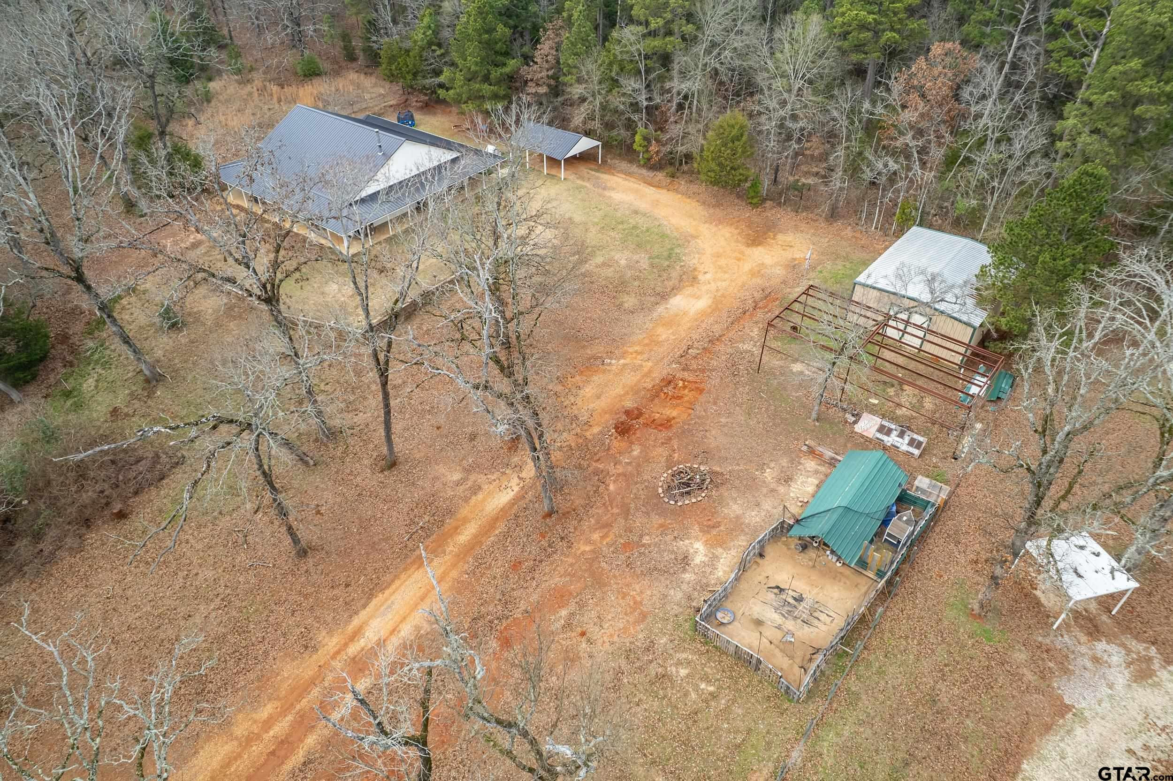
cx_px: 586
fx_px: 717
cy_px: 390
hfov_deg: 78.6
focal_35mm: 22
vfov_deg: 57.2
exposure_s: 1/400
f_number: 2.8
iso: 100
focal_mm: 8.38
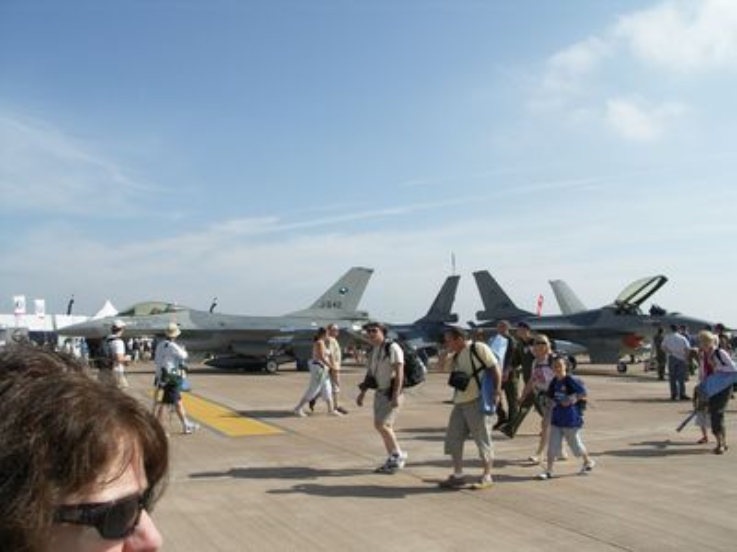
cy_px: 276
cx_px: 368
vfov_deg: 46.8
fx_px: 639
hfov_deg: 60.0
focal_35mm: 30
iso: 50
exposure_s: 1/250
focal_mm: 7.9
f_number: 6.3
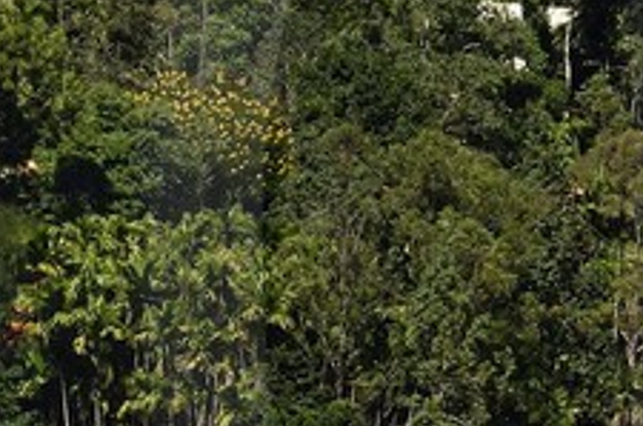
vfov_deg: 4.8
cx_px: 1312
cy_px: 254
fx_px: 5080
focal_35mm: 285
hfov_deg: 7.0
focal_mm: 40
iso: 400
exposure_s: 1/400
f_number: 13
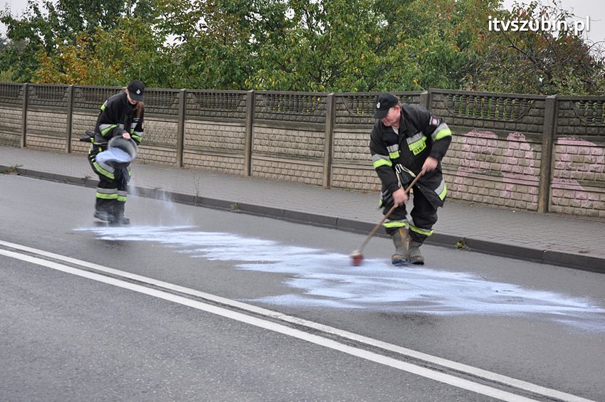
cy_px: 201
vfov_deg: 18.9
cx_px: 302
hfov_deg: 28.1
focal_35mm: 72
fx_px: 1209
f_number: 6.3
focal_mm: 48
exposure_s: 1/40
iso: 200
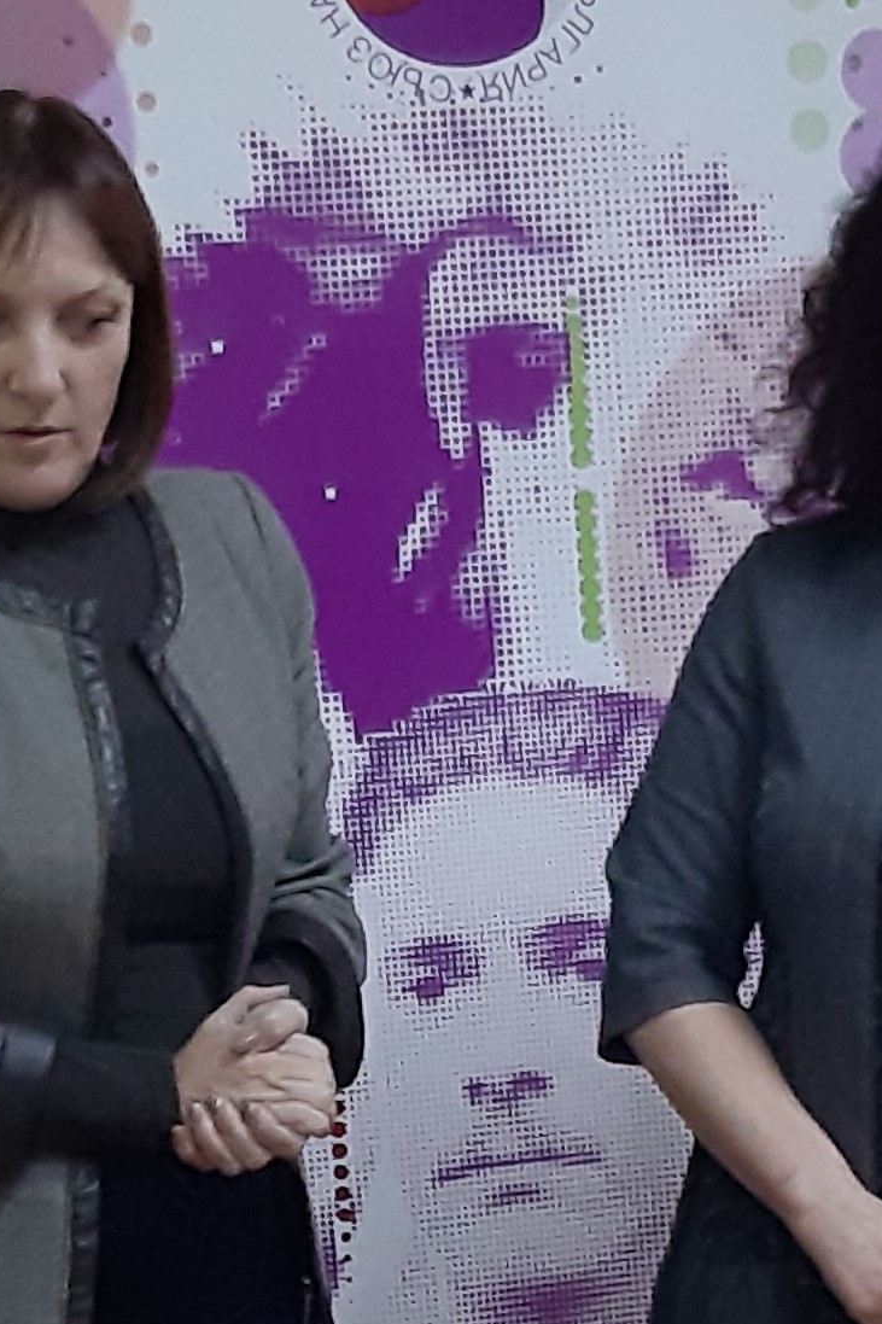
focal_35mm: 145
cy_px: 1197
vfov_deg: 14.0
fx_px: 5330
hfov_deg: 9.4
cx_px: 251
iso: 250
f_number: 1.7
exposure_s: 1/50
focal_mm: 3.93
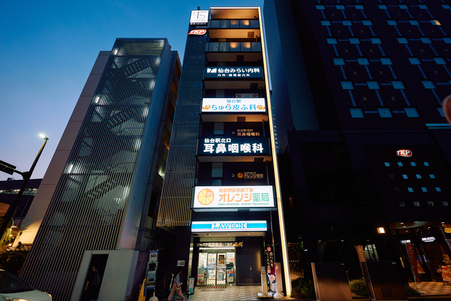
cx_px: 226
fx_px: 201
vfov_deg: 73.8
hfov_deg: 96.7
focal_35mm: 16
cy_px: 150
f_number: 4
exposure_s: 1/125
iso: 800
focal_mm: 16
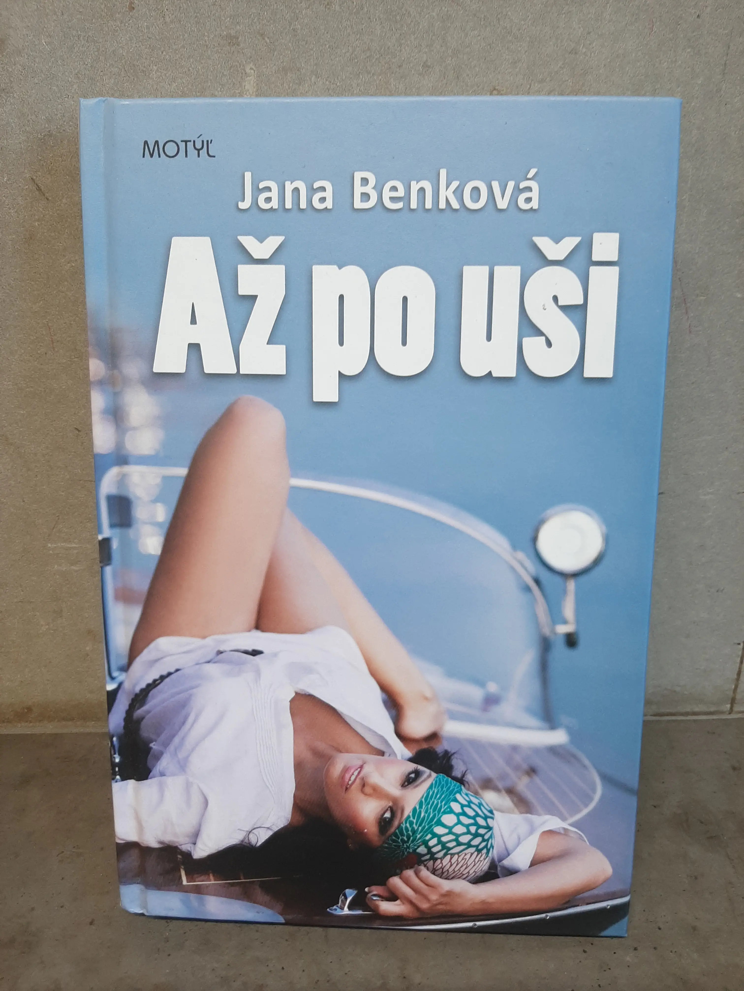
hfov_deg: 53.1
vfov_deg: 67.3
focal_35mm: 26
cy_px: 496
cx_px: 372
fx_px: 745
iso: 80
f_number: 1.7
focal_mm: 3.93
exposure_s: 1/50
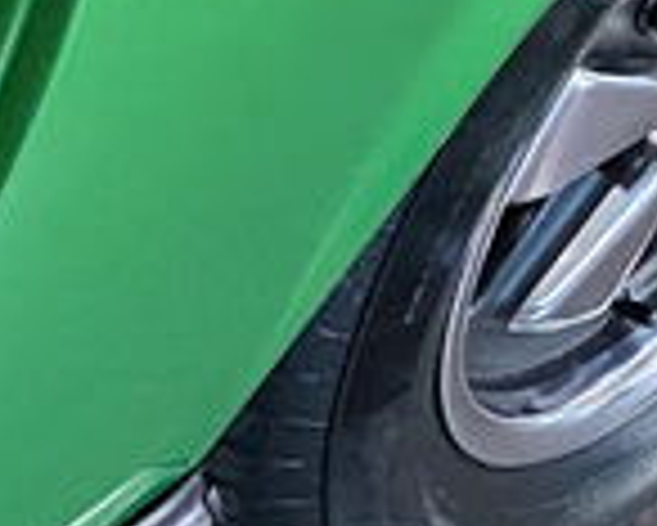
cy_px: -674
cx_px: -1310
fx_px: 3463
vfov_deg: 8.1
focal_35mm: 178
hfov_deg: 8.9
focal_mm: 4.25
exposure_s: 1/60
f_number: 1.8
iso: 400
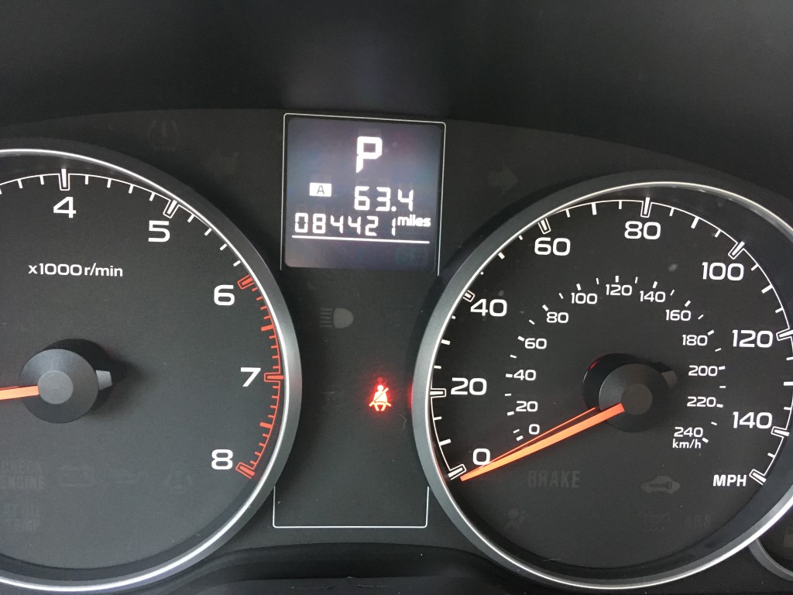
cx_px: 396
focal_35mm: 29
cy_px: 298
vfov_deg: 48.2
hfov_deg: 61.7
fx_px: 664
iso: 200
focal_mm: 4.15
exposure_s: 1/20
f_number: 2.2
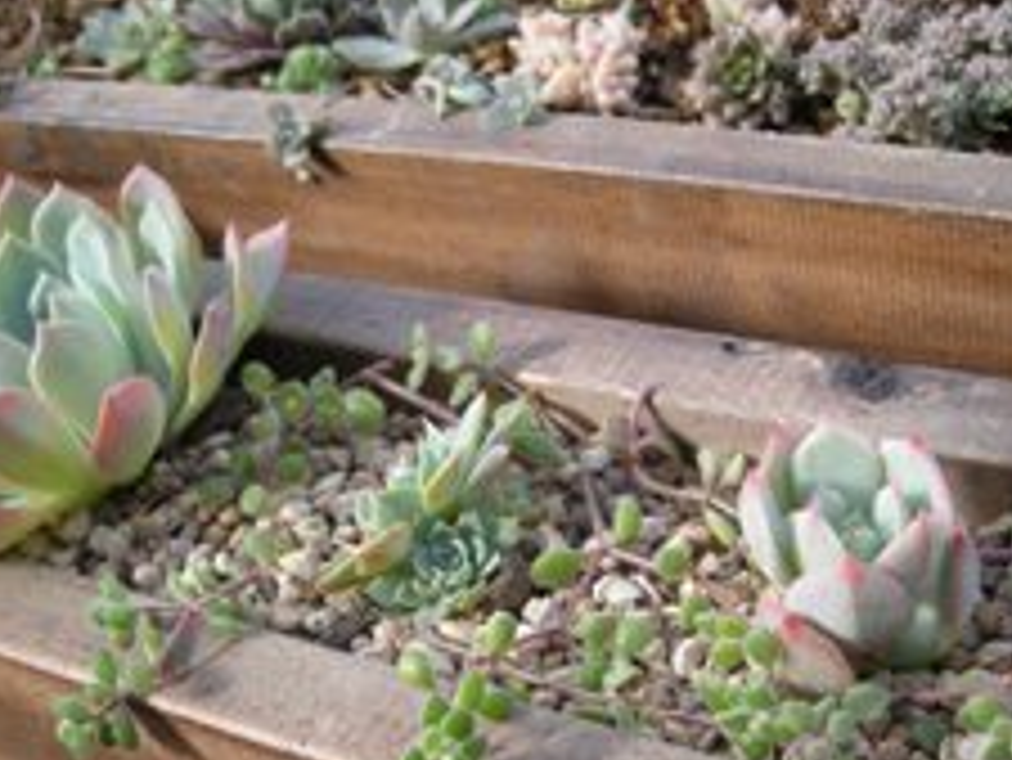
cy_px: 612
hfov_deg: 31.7
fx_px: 1784
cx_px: 477
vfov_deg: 23.7
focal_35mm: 61
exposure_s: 1/230
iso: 64
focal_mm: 5.7
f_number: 2.8
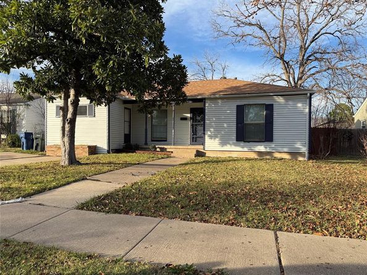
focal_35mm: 24
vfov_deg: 56.8
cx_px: 184
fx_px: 254
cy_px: 138
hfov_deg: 71.6
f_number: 1.78
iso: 80
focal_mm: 6.76
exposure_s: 1/1689
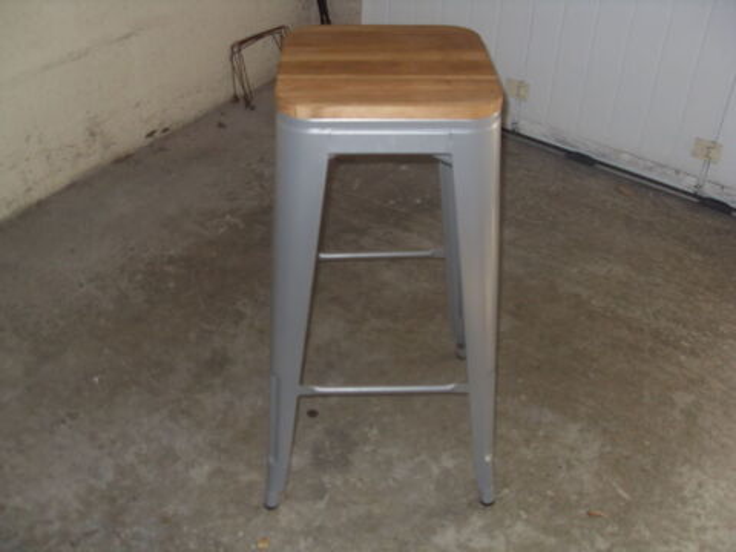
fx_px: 744
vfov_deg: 40.7
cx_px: 368
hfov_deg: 52.6
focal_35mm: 35
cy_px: 276
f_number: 2.8
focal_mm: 6.3
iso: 100
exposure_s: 1/45
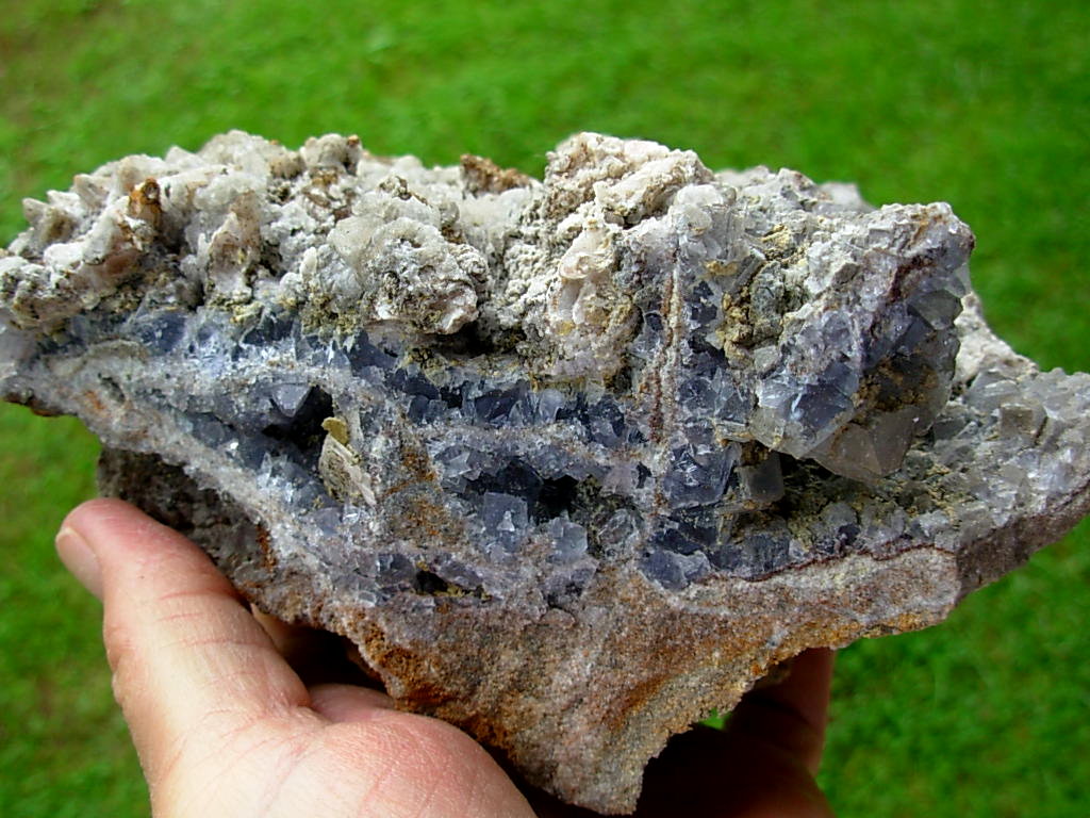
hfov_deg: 49.0
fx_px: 1197
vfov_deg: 37.7
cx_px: 545
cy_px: 409
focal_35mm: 38
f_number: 2.9
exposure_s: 1/264
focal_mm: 6.3
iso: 50
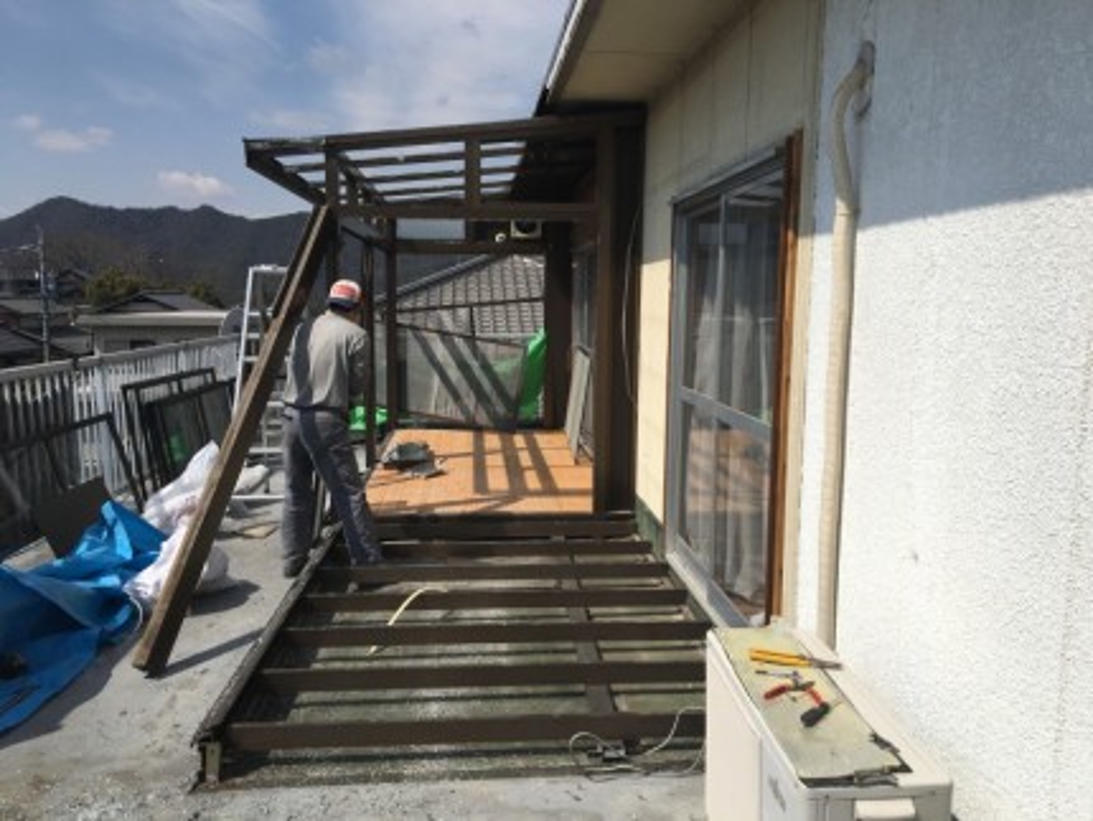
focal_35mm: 29
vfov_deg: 48.3
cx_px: 546
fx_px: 916
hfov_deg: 61.6
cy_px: 410
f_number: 2.2
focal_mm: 4.15
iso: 25
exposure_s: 1/3846
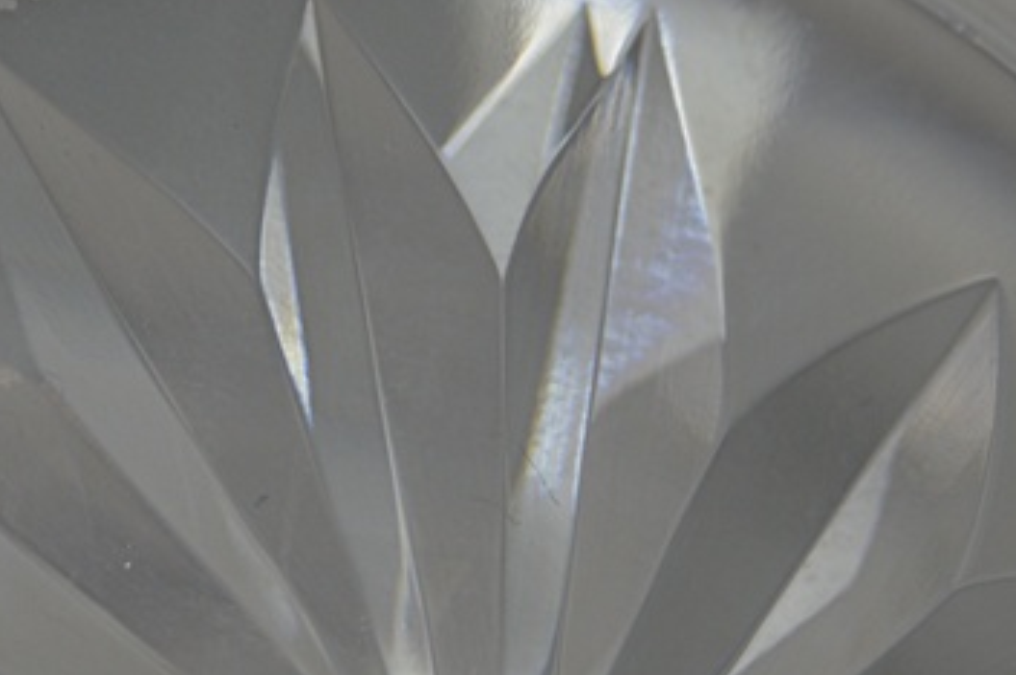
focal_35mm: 234
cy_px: -19
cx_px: 165
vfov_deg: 5.8
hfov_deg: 8.8
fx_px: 6610
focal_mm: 55
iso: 180
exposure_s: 1/125
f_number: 5.6
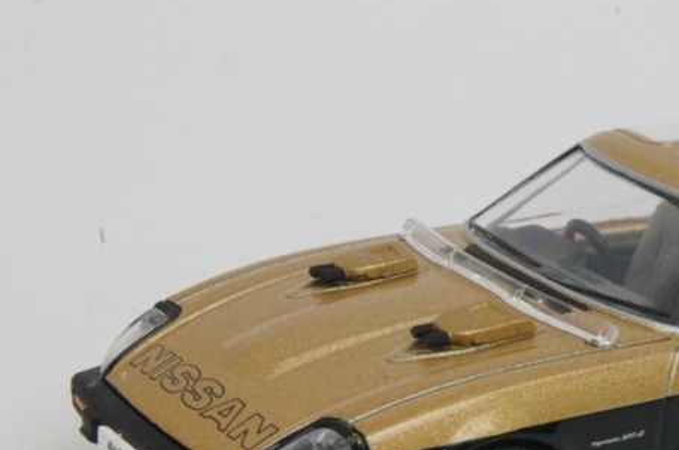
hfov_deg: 15.4
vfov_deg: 10.3
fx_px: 2486
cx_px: 561
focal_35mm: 132
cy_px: 317
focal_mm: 50
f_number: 32
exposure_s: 1/5
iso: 1600
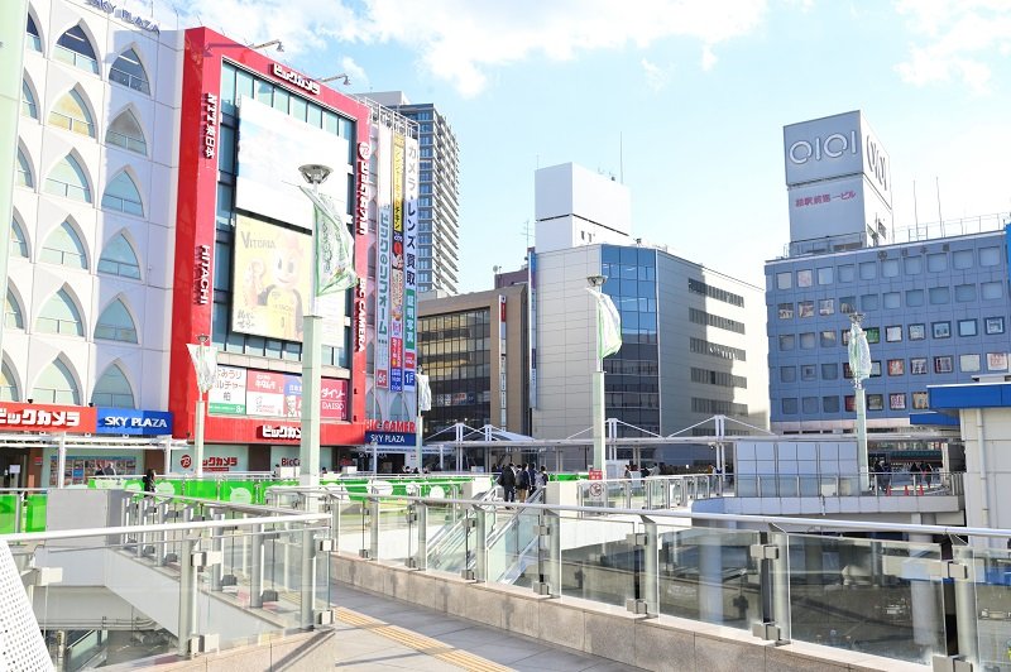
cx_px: 506
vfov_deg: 37.8
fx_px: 982
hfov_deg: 54.5
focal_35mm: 35
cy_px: 336
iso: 160
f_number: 10
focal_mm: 35
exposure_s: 1/125
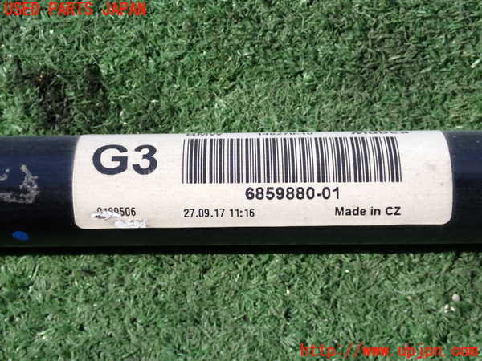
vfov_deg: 25.2
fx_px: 808
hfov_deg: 33.2
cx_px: 241
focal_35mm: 58
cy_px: 180
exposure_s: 1/400
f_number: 5
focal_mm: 10.35
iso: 100
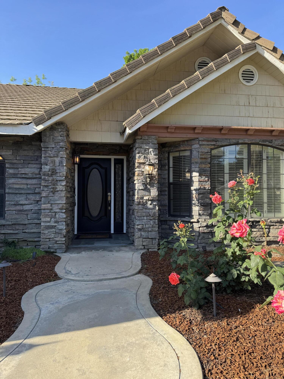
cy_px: 190
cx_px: 142
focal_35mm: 24
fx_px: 263
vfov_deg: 71.6
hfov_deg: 56.8
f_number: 1.78
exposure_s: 1/1076
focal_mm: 6.76
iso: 80
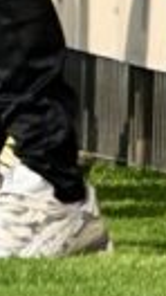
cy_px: -341
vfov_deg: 1.4
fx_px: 12403
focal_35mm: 1581
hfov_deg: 0.8
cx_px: 262
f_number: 6.3
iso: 720
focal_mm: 195
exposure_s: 1/1600
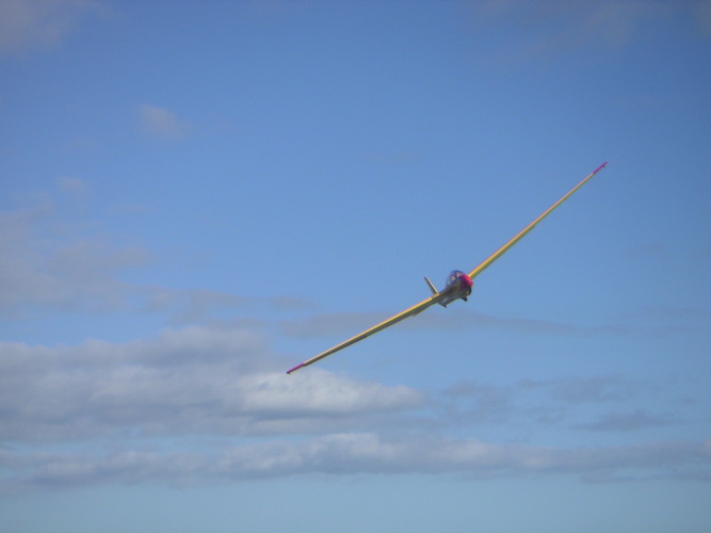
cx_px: 356
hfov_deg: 17.7
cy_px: 266
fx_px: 2279
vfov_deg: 13.3
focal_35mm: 111
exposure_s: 1/750
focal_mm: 17.1
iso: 50
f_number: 3.6
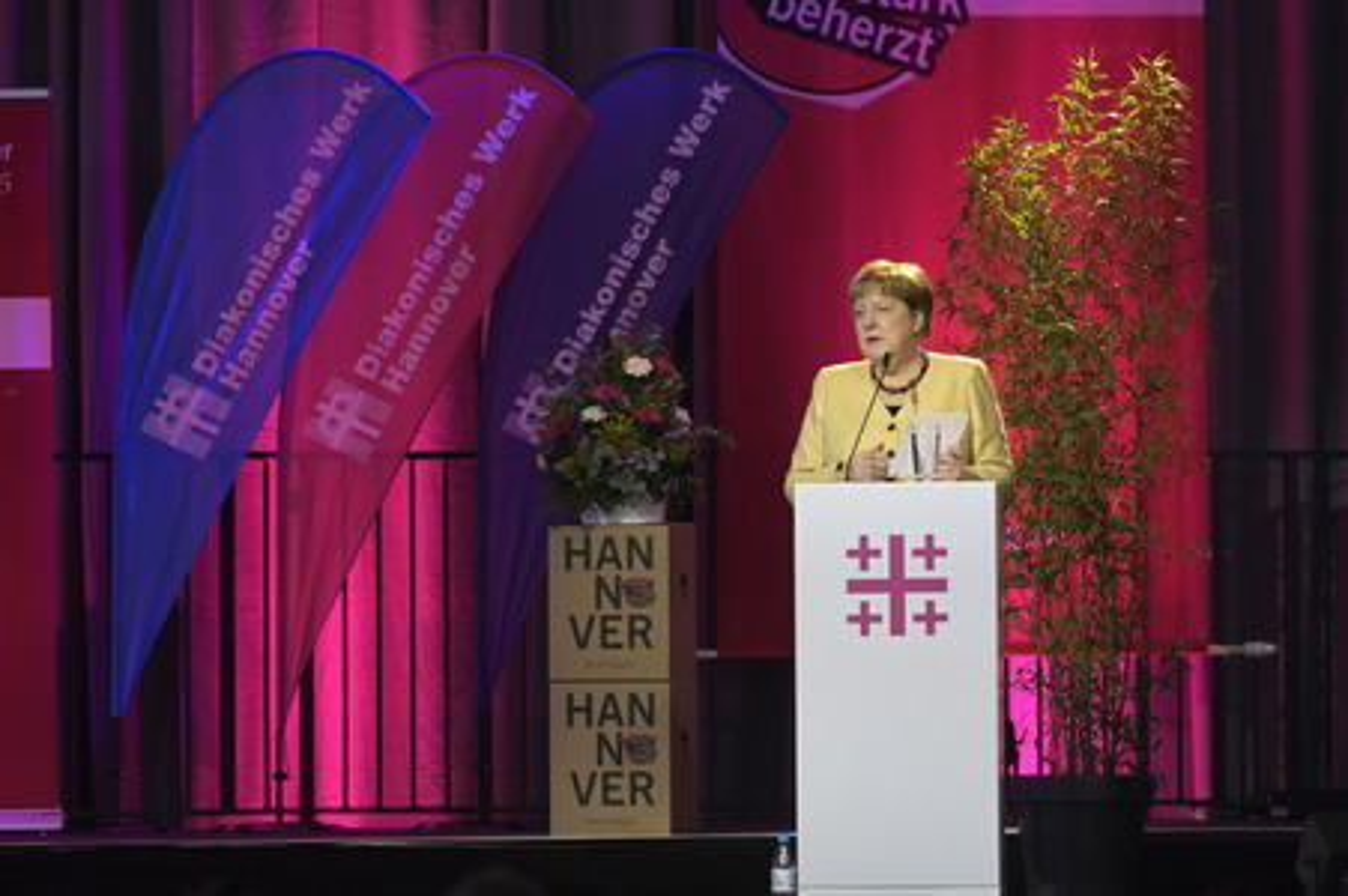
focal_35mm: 200
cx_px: 674
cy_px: 448
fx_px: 7483
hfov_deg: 10.3
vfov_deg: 6.9
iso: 4000
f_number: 4.5
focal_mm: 200
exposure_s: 1/800
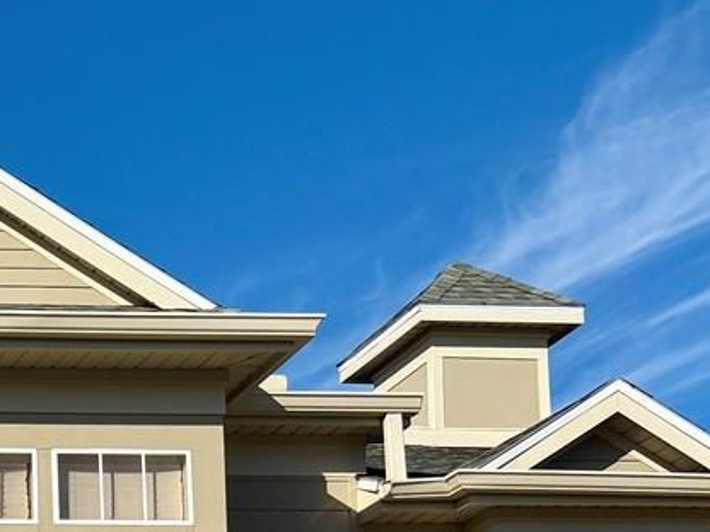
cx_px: -565
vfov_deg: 13.3
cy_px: 969
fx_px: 2051
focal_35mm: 100
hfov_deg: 16.5
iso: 50
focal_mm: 5.96
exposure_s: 1/5814
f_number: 1.6
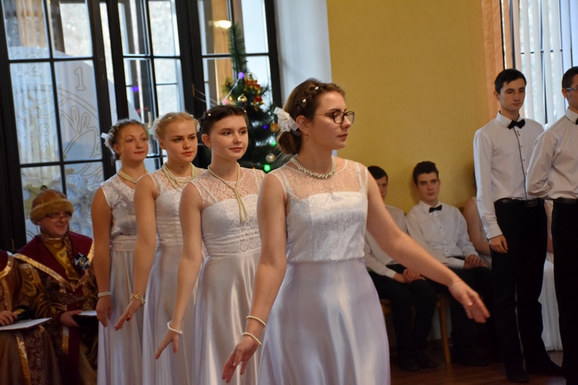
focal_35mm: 78
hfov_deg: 26.0
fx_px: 1252
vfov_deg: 17.5
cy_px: 192
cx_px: 289
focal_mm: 52
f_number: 4.8
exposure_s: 1/60
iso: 1100
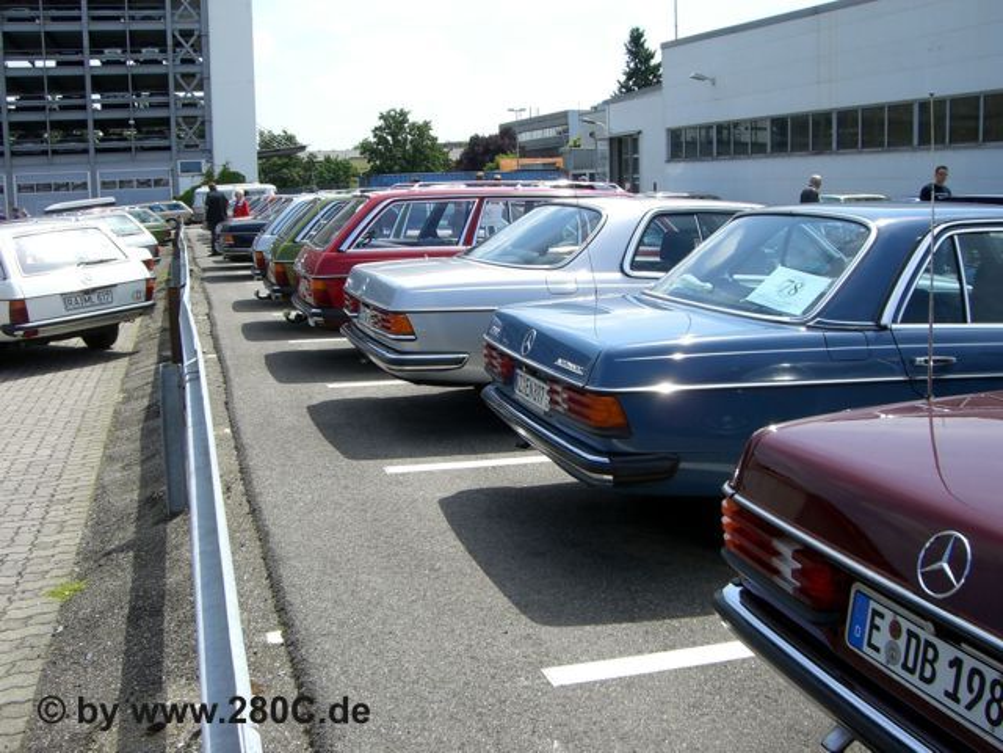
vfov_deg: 37.7
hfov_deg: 49.0
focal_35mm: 38
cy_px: 376
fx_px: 1101
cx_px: 502
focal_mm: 6.2
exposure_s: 1/500
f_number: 4.3
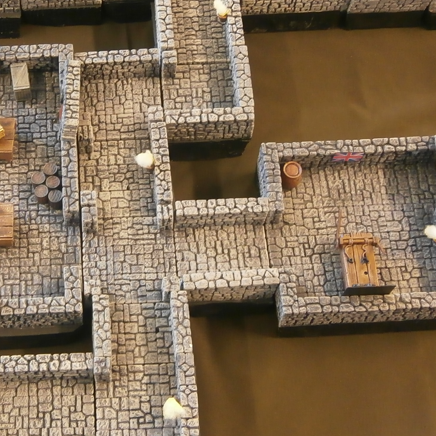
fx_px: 955
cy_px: 207
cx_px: 115
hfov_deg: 25.5
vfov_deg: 25.7
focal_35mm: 67
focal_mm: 4.7
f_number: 2.8
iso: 200
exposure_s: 1/15
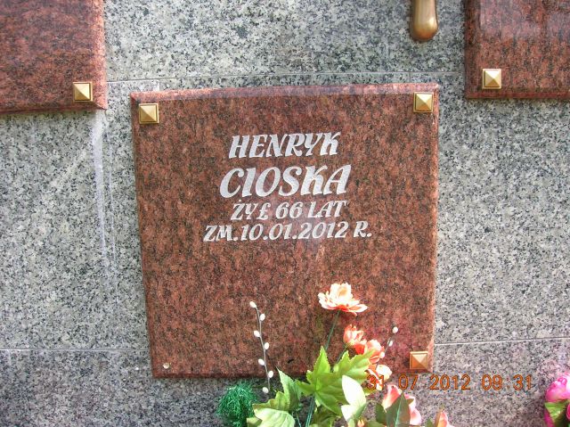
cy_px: 214
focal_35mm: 34
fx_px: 559
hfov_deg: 54.0
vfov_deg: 41.7
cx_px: 285
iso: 50
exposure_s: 1/162
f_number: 4.9
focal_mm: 5.7
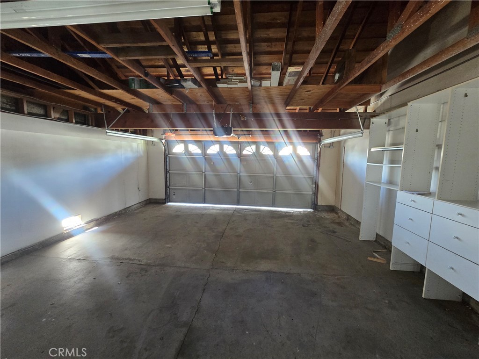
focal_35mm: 13
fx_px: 180
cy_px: 180
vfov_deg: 89.9
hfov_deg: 106.2
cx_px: 240
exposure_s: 1/60
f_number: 2.2
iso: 640
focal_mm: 2.2
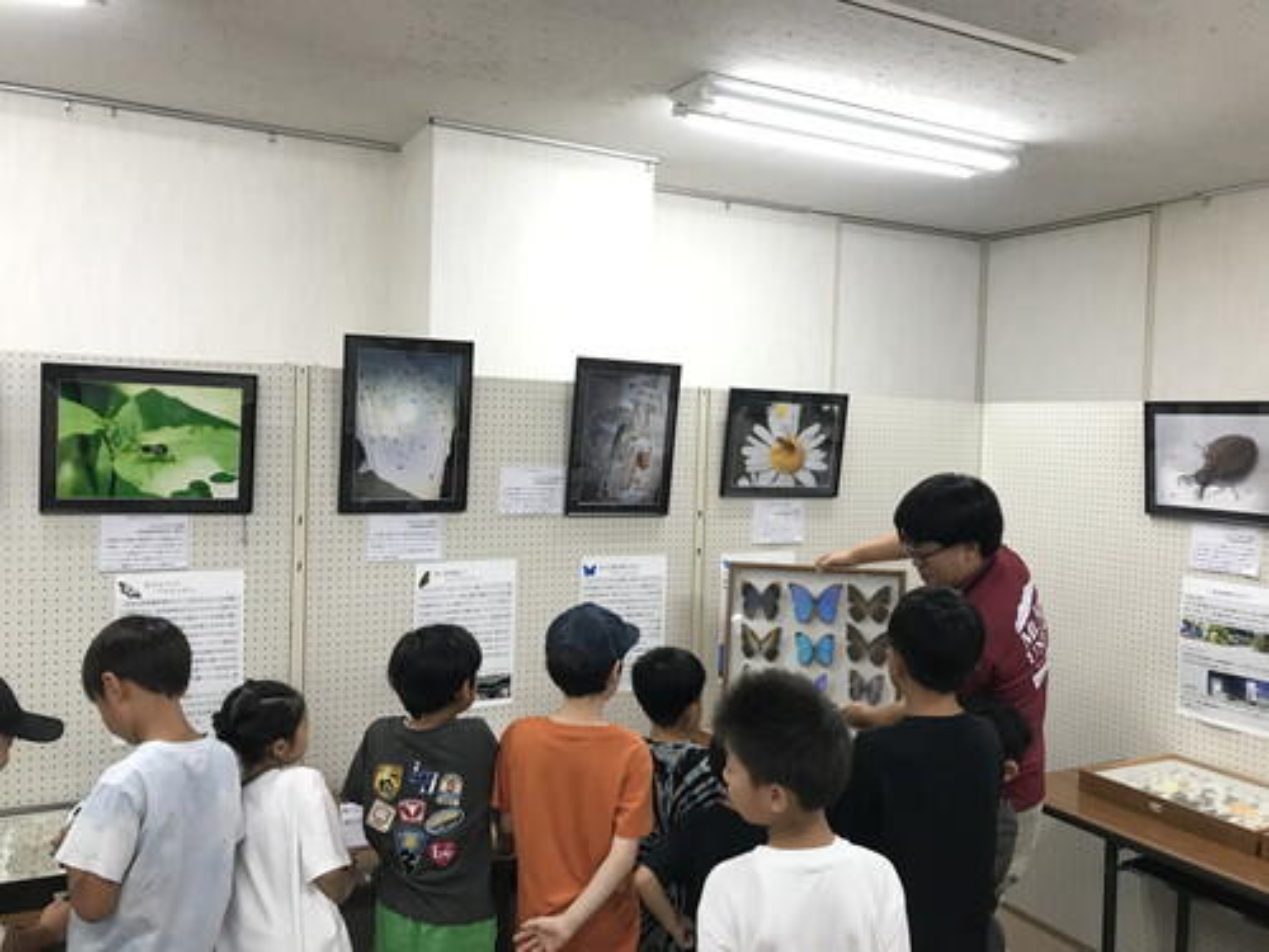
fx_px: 1026
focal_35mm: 28
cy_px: 476
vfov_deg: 49.7
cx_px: 634
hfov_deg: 63.4
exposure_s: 1/33
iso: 40
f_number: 1.8
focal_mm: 3.99
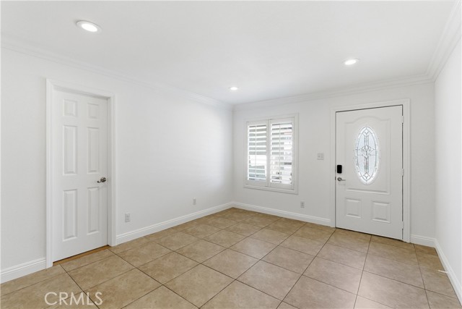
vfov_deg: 73.8
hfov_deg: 96.7
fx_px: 205
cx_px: 231
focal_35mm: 16
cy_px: 154
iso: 640
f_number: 9
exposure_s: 1/800
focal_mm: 16
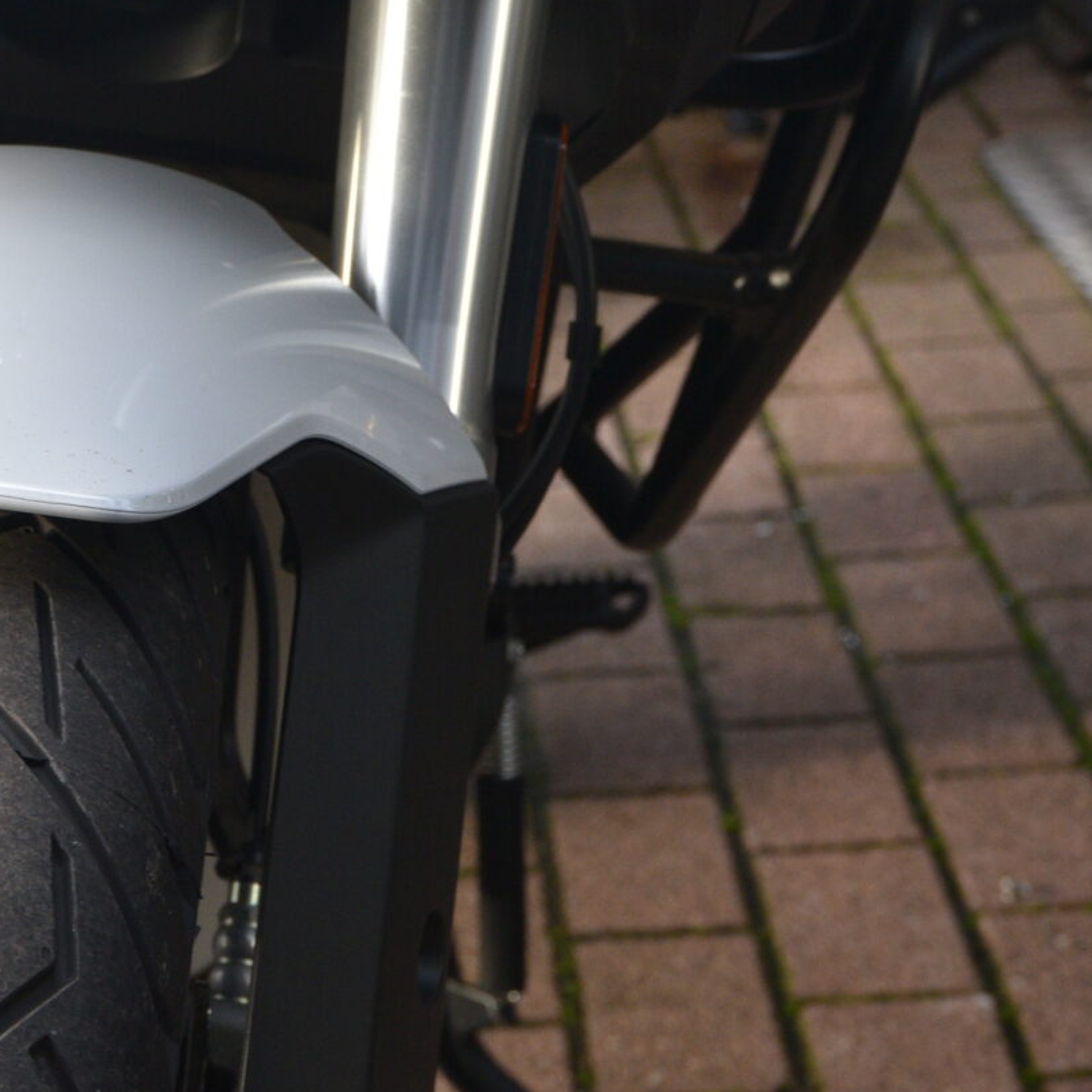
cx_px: 186
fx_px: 4783
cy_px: -422
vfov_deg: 12.5
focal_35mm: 134
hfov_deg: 13.0
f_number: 8
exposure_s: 1/250
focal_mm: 50
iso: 1000
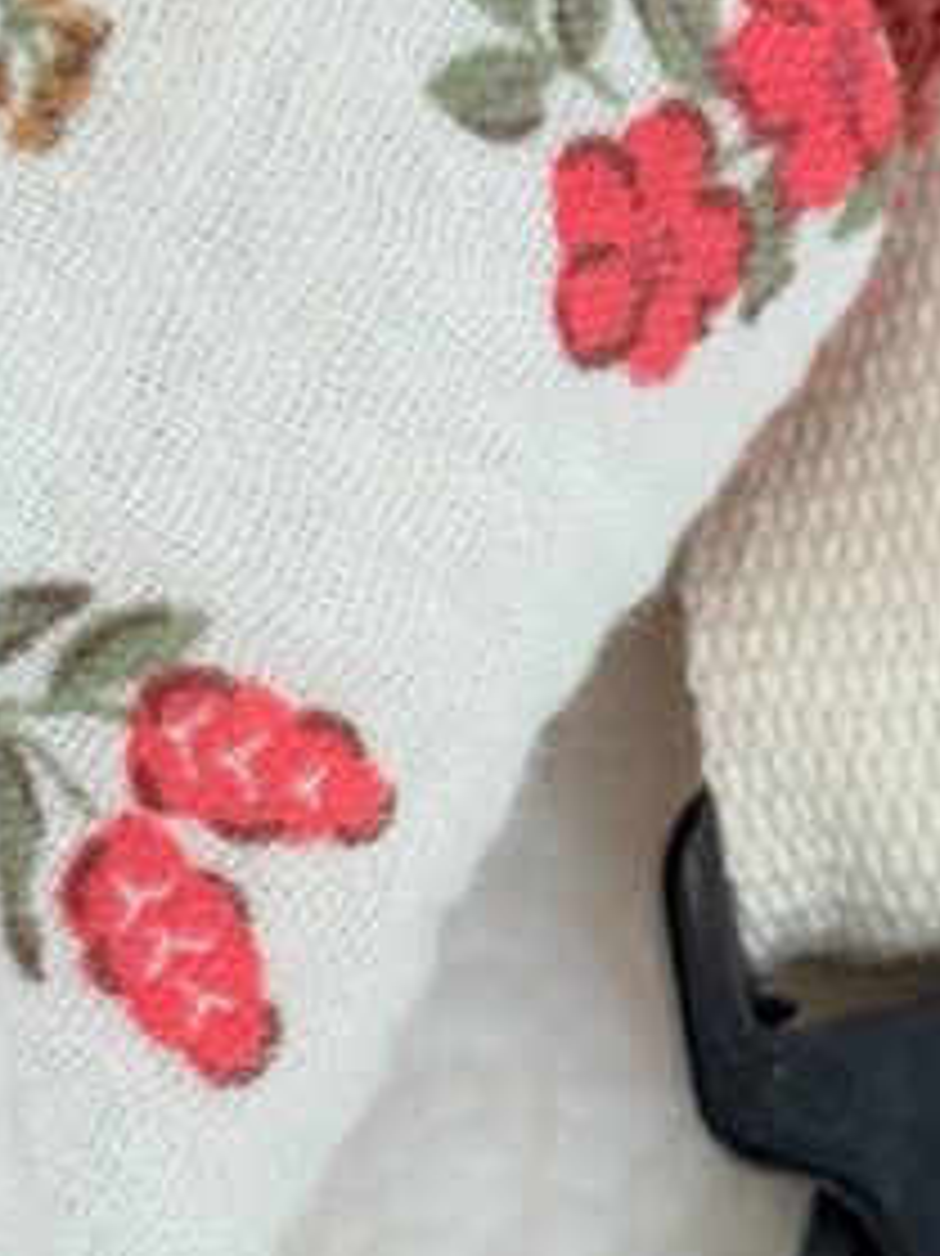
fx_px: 6377
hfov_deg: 8.4
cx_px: 450
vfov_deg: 11.2
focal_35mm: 176
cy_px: 639
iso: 100
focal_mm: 6.76
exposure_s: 1/87
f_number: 1.78
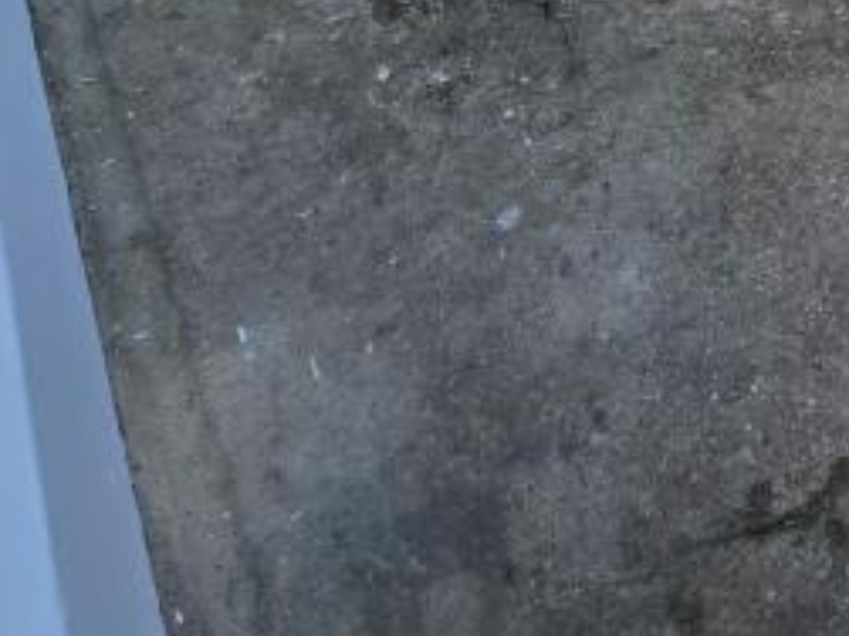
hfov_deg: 29.3
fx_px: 1299
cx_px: 1103
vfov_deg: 21.3
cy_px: -409
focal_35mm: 53
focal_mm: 2.2
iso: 50
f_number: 2.2
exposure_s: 1/481
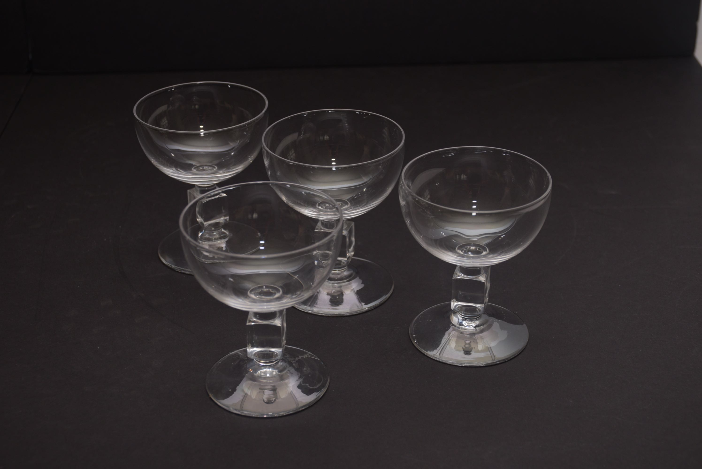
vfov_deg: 21.6
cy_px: 234
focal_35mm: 63
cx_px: 351
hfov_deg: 31.9
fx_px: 1229
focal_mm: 42
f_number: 6.3
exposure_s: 1/200
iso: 160
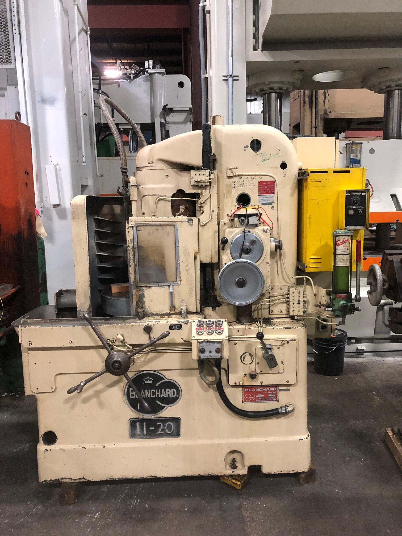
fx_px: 434
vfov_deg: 63.4
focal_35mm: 28
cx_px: 201
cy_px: 268
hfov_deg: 49.7
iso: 100
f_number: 1.8
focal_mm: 3.99
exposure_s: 1/15
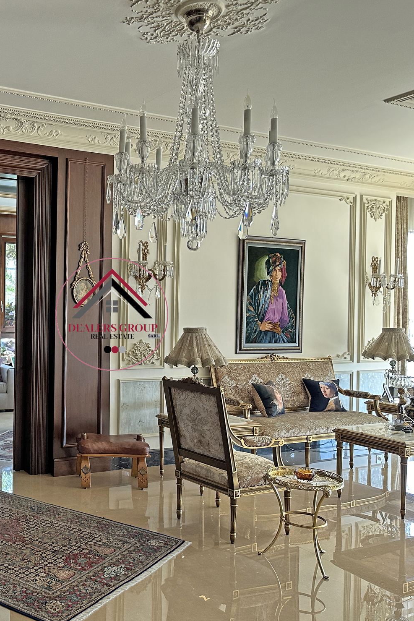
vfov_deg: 55.8
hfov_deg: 36.2
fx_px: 586
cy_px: 314
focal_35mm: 34
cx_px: 32
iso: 250
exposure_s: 1/100
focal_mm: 6.86
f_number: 1.78
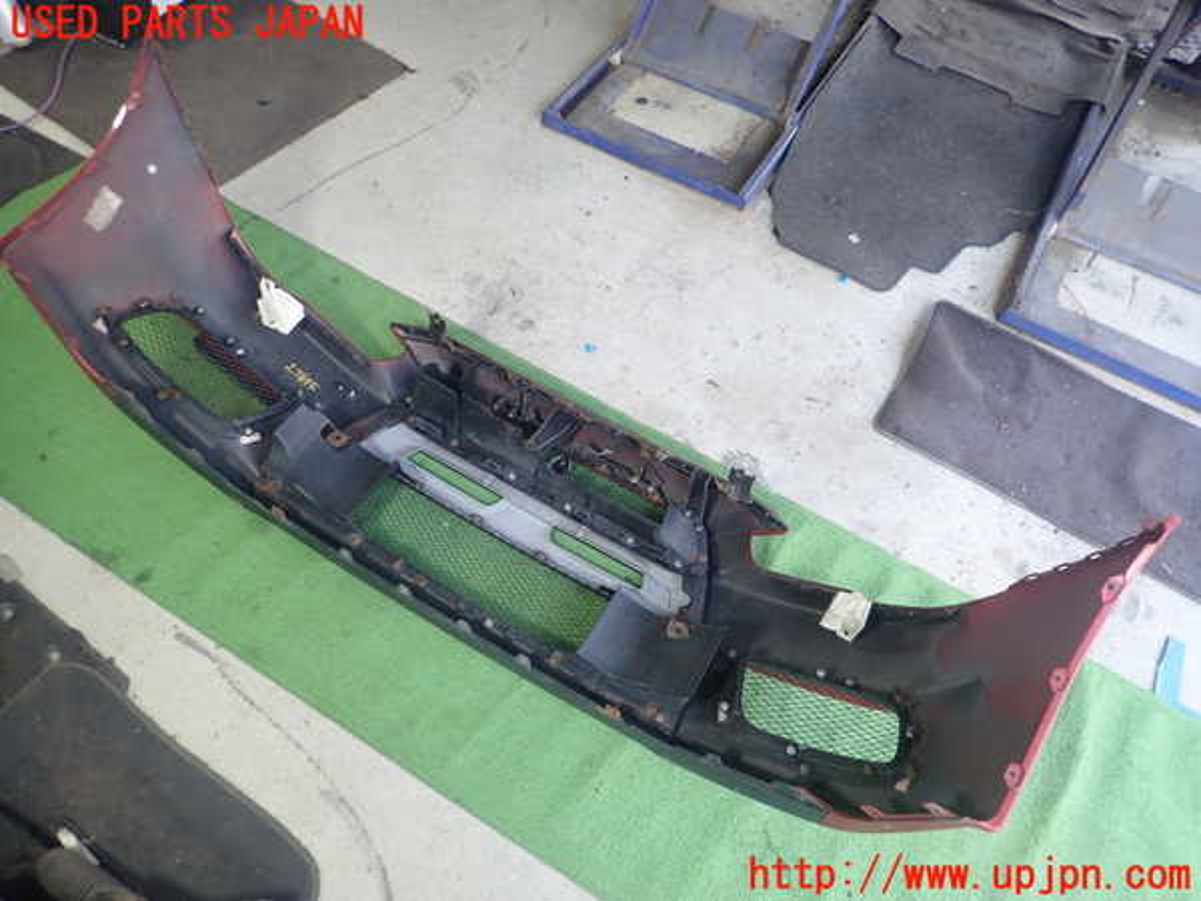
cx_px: 600
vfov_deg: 54.9
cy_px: 450
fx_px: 867
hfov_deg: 69.4
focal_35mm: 25
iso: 200
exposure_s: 1/60
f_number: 2
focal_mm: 4.5
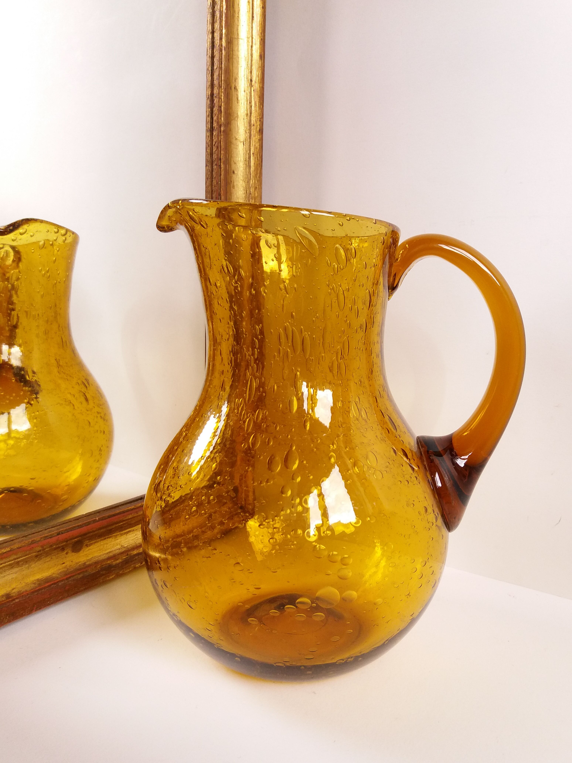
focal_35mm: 28
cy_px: 382
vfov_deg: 63.4
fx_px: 617
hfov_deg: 49.7
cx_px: 286
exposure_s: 1/100
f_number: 1.9
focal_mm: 3.7
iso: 100
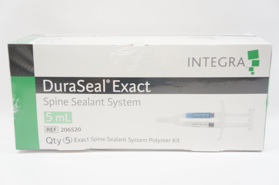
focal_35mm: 50
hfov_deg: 40.0
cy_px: 92
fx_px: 383
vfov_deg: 27.2
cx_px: 140
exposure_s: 1/50
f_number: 5.6
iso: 400
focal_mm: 33
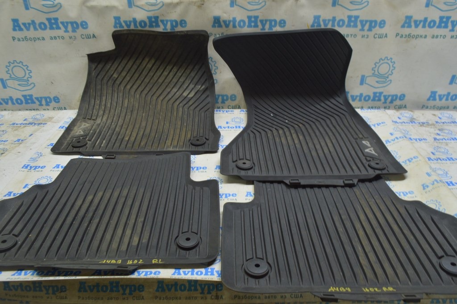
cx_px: 228
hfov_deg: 67.4
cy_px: 152
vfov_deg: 47.9
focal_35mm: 27
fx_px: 342
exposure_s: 1/20
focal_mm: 18
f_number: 5.6
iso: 400
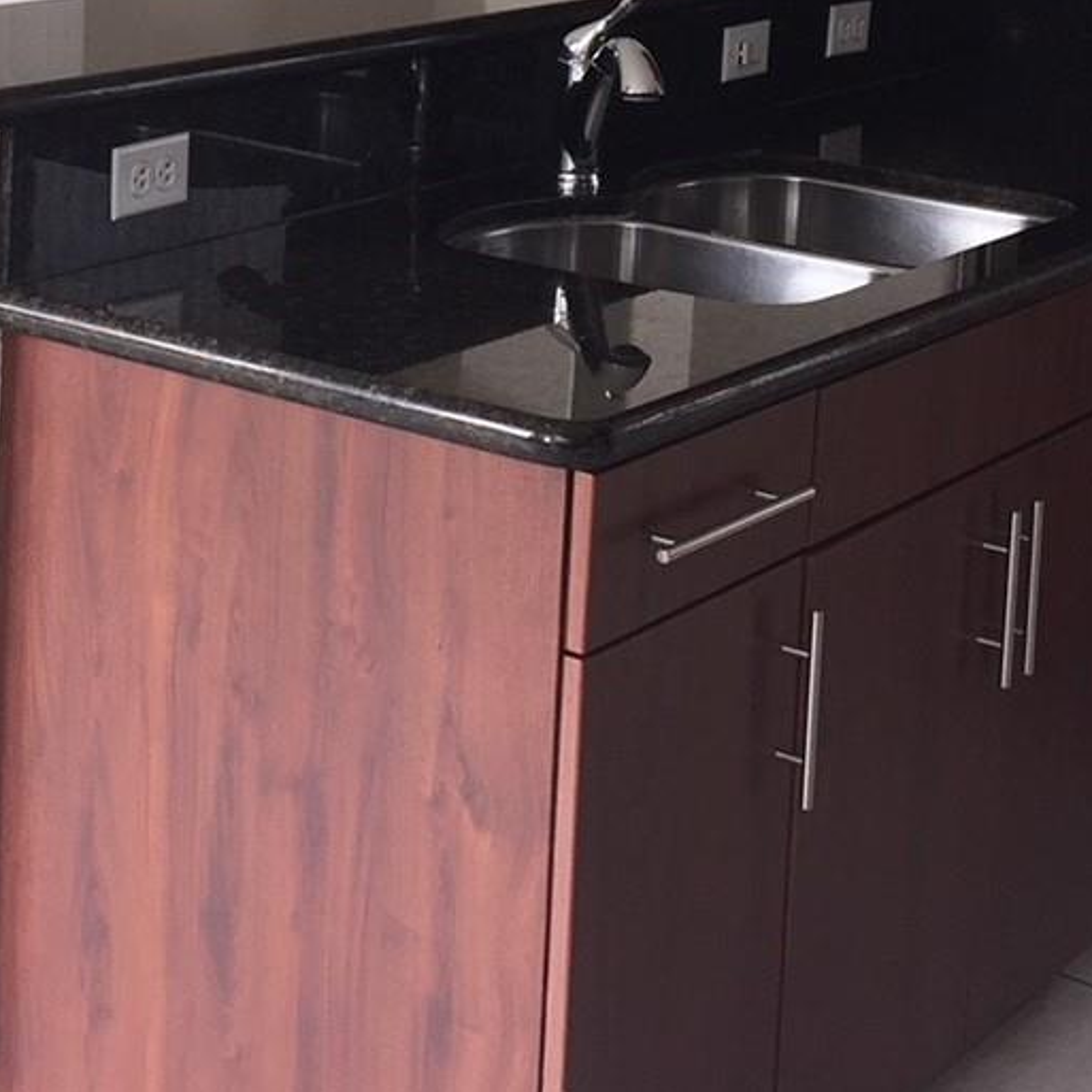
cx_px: 81
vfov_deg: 20.8
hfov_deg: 21.1
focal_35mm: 80
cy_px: -38
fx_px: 2855
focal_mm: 4.15
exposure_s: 1/34
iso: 32
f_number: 2.2
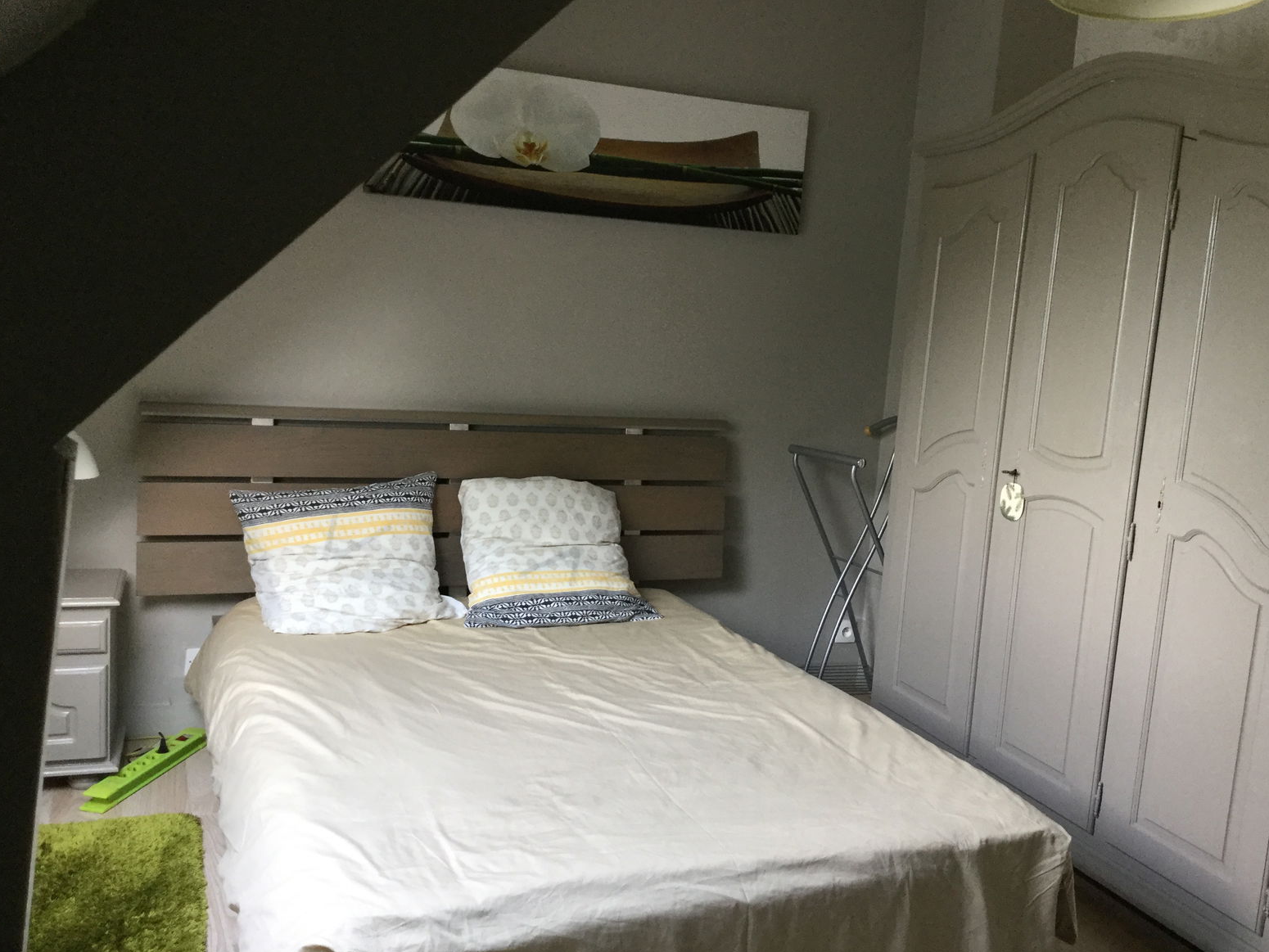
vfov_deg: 44.2
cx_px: 648
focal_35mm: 32
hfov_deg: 56.8
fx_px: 1173
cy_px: 464
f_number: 2.4
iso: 100
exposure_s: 1/33
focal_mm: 3.3
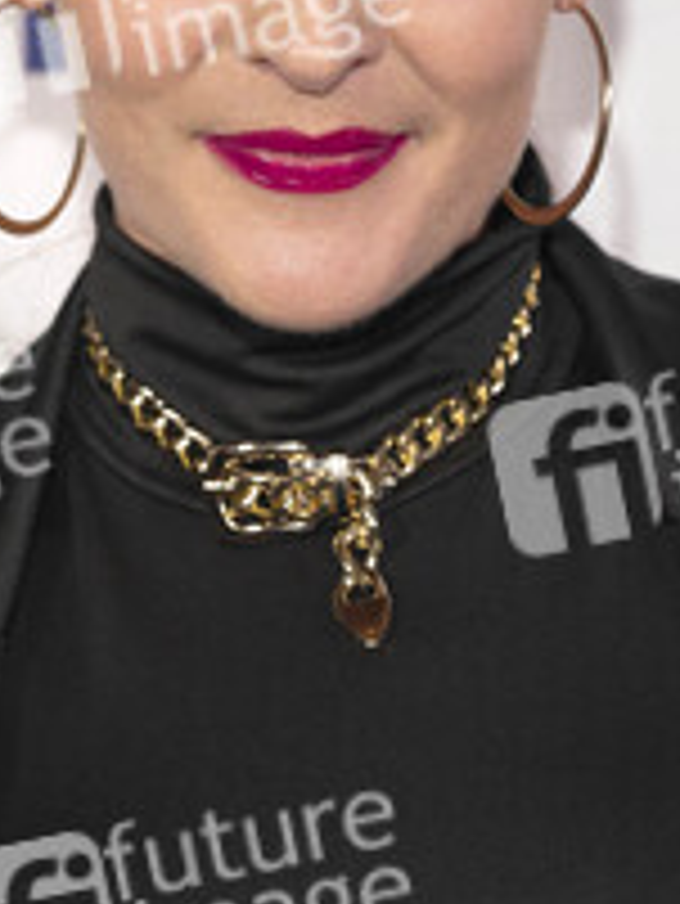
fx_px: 5992
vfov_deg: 8.6
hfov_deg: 6.5
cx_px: 311
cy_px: 225
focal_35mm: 229
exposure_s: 1/200
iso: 800
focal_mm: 120
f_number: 5
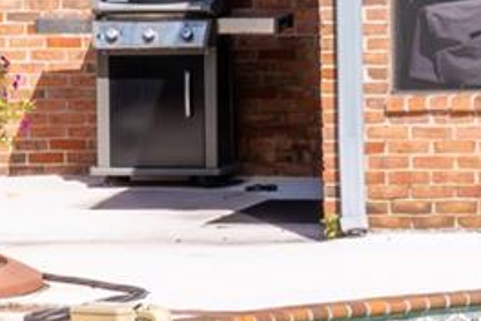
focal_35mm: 443
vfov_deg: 3.1
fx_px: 5919
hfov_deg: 4.6
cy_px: -82
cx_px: -80
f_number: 22
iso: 250
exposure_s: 1/100
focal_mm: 70
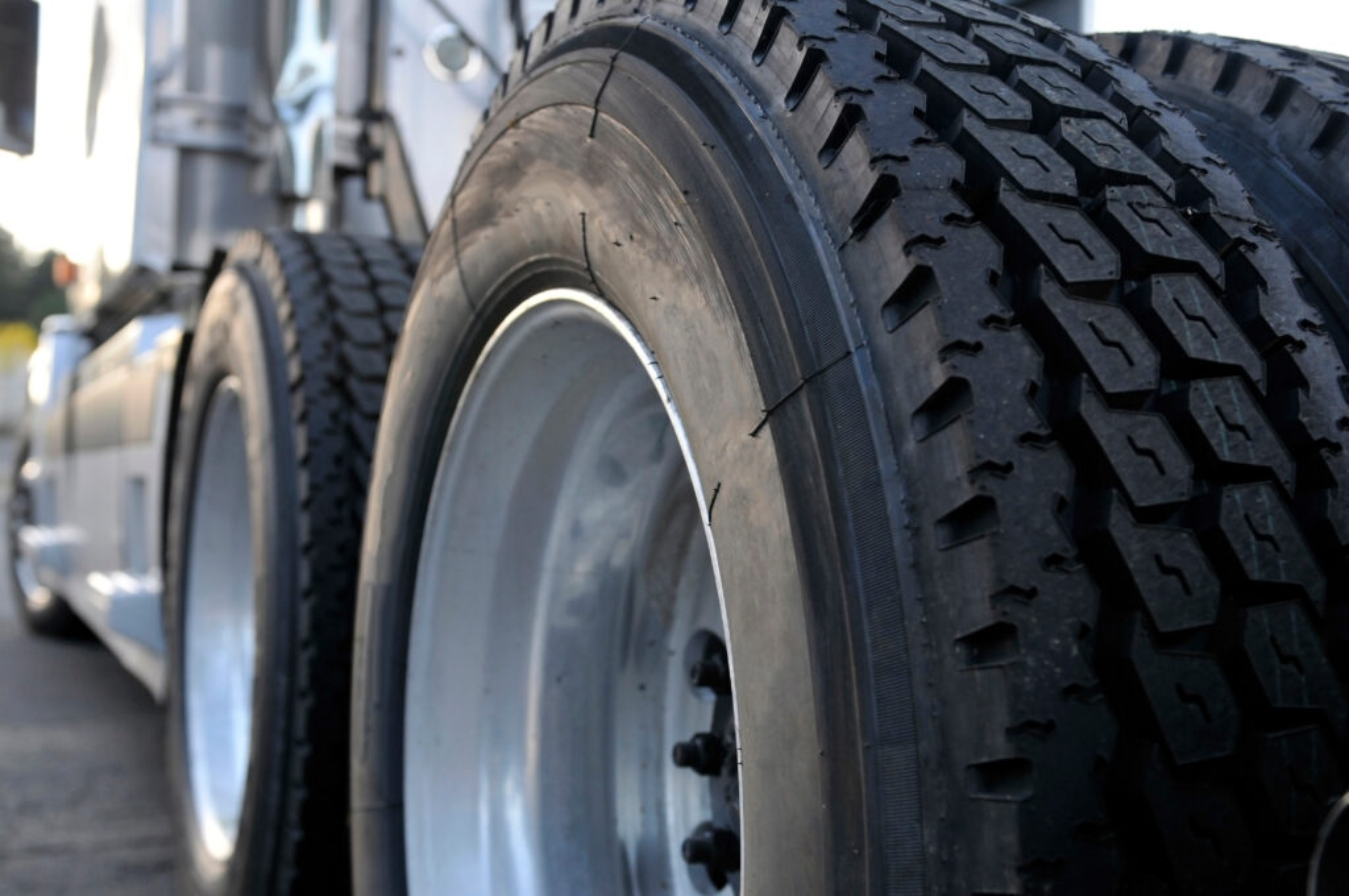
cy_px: 448
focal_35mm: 46
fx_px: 1740
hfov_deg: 42.4
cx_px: 674
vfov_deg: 28.9
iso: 400
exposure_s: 1/320
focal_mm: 31
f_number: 4
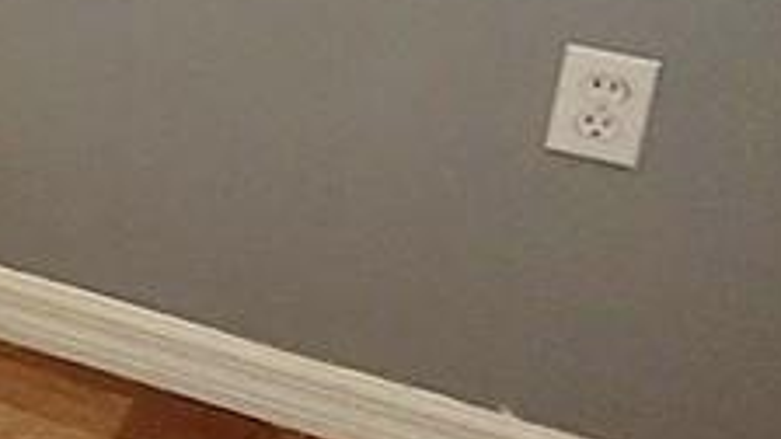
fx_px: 2092
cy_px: -303
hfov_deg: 13.2
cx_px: -1262
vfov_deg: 11.3
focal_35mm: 101
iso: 125
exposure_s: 1/60.2
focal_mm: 1.74
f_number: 2.2
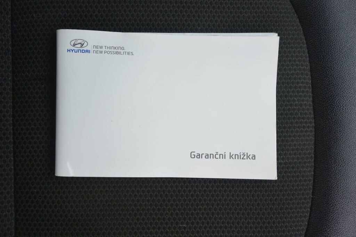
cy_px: 118
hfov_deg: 67.4
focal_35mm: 27
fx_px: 267
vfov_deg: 47.9
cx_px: 178
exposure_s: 1/160
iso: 200
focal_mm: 10
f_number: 3.5
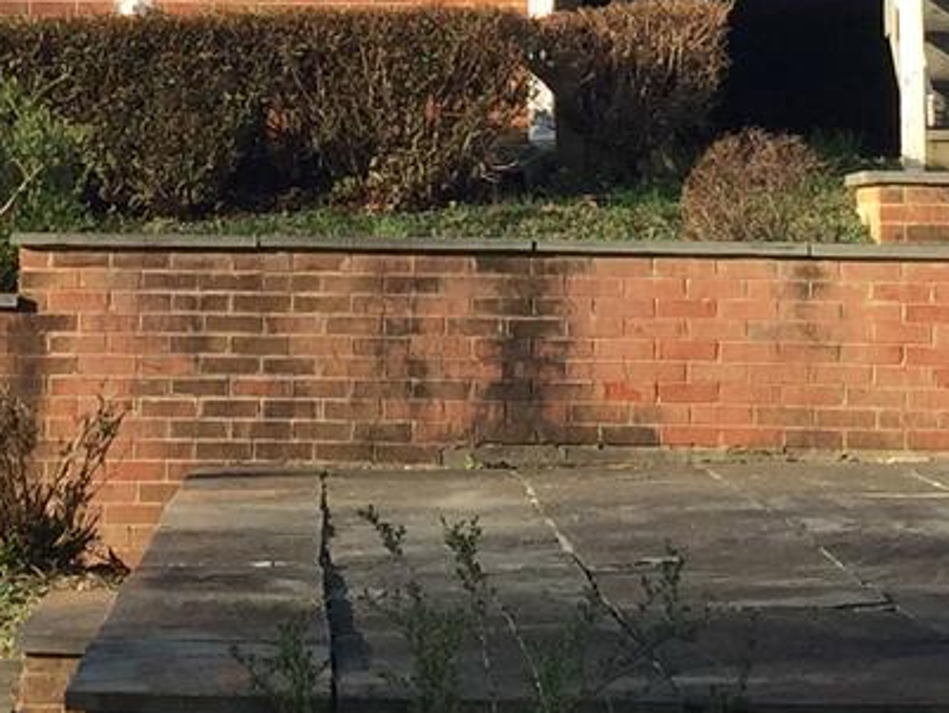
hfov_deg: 13.3
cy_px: -516
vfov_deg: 9.6
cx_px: 293
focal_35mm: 148
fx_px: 4059
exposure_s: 1/527
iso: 32
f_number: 2.2
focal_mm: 4.15
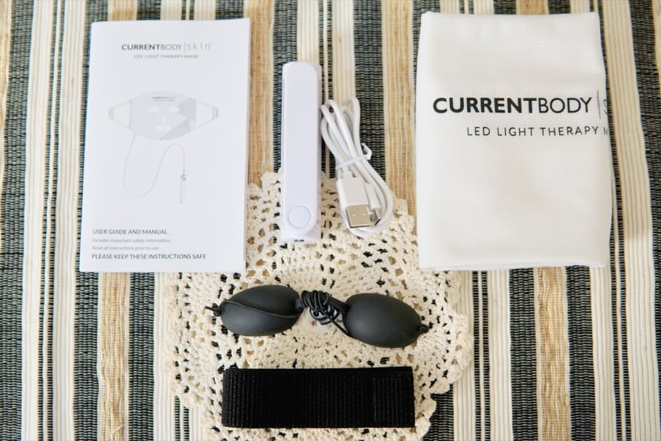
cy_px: 220
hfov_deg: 43.6
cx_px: 330
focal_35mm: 45
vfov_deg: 29.9
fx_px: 827
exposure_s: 1/160
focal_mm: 30
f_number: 4
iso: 800
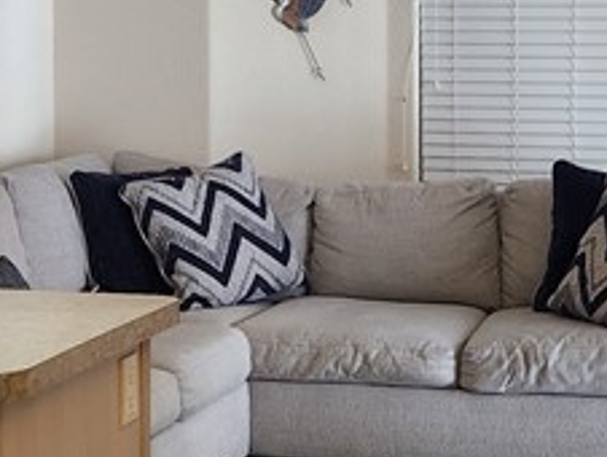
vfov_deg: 14.2
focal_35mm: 104
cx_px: 239
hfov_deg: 18.9
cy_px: 124
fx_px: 1826
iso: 125
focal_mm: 5.4
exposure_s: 1/120
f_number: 1.8
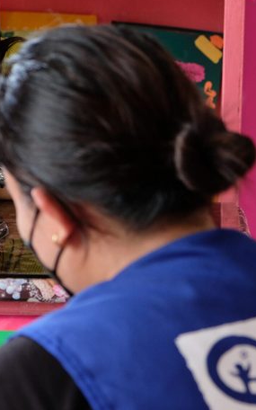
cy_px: 171
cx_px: 9
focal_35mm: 174
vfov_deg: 12.0
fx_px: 1942
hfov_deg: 7.5
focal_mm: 50.5
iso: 800
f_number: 4
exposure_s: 1/40
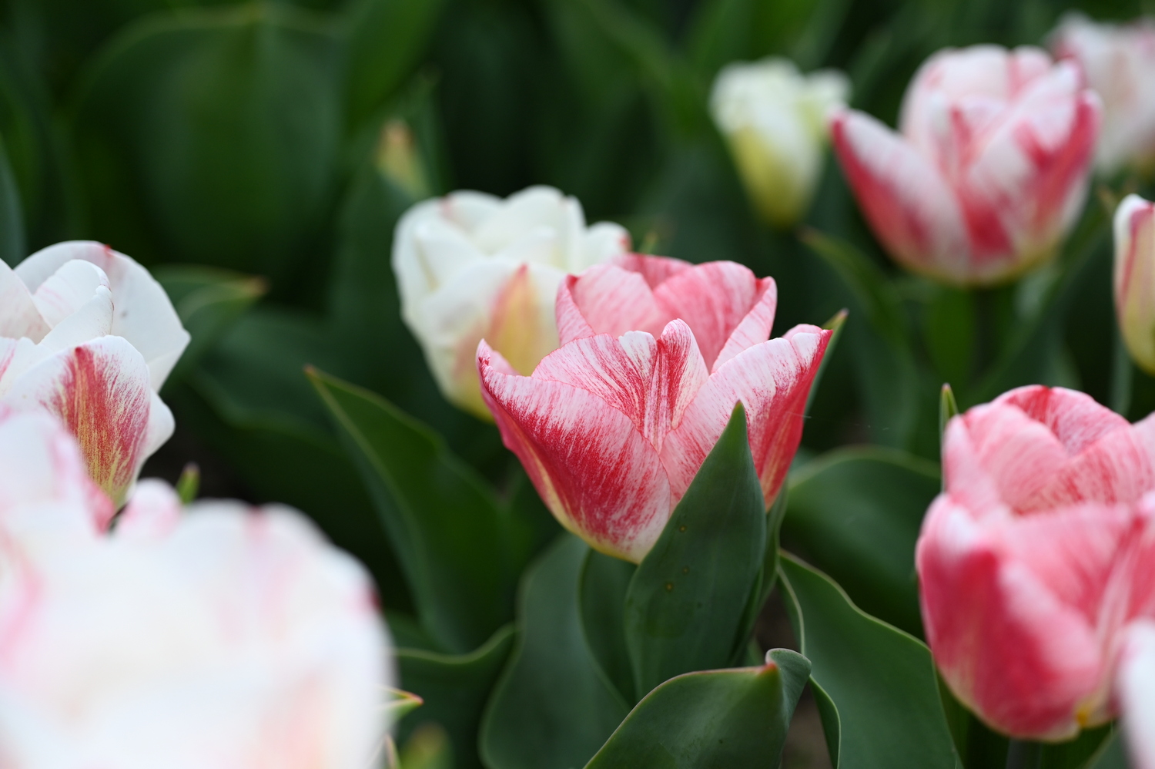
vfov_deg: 27.0
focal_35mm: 50
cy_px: 384
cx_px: 578
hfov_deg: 39.6
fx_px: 1603
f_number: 4.5
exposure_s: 1/6400
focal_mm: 50
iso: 640
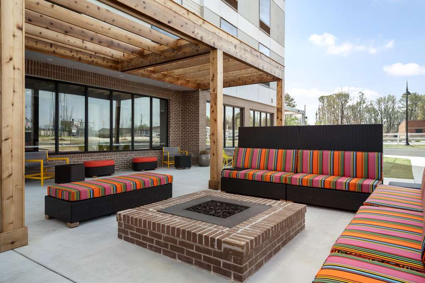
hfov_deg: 76.1
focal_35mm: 23
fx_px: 272
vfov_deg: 55.1
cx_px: 212
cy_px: 142
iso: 320
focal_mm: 23
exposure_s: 1/30
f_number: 9
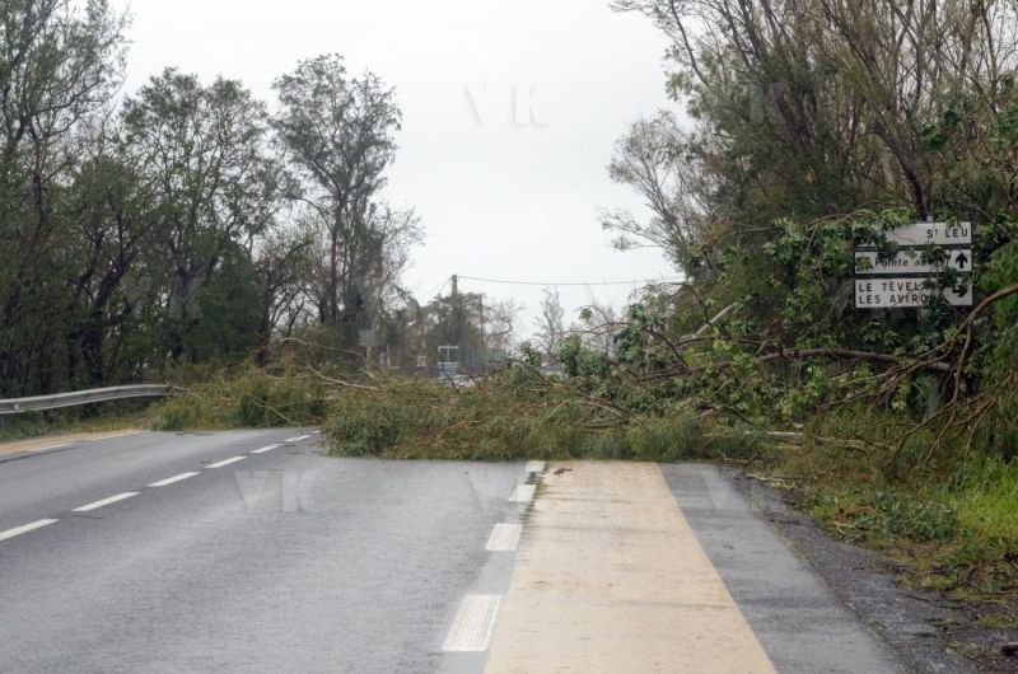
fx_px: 2963
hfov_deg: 19.5
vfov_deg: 13.0
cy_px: 337
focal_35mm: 105
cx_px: 509
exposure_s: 1/640
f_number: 11
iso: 1000
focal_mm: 70
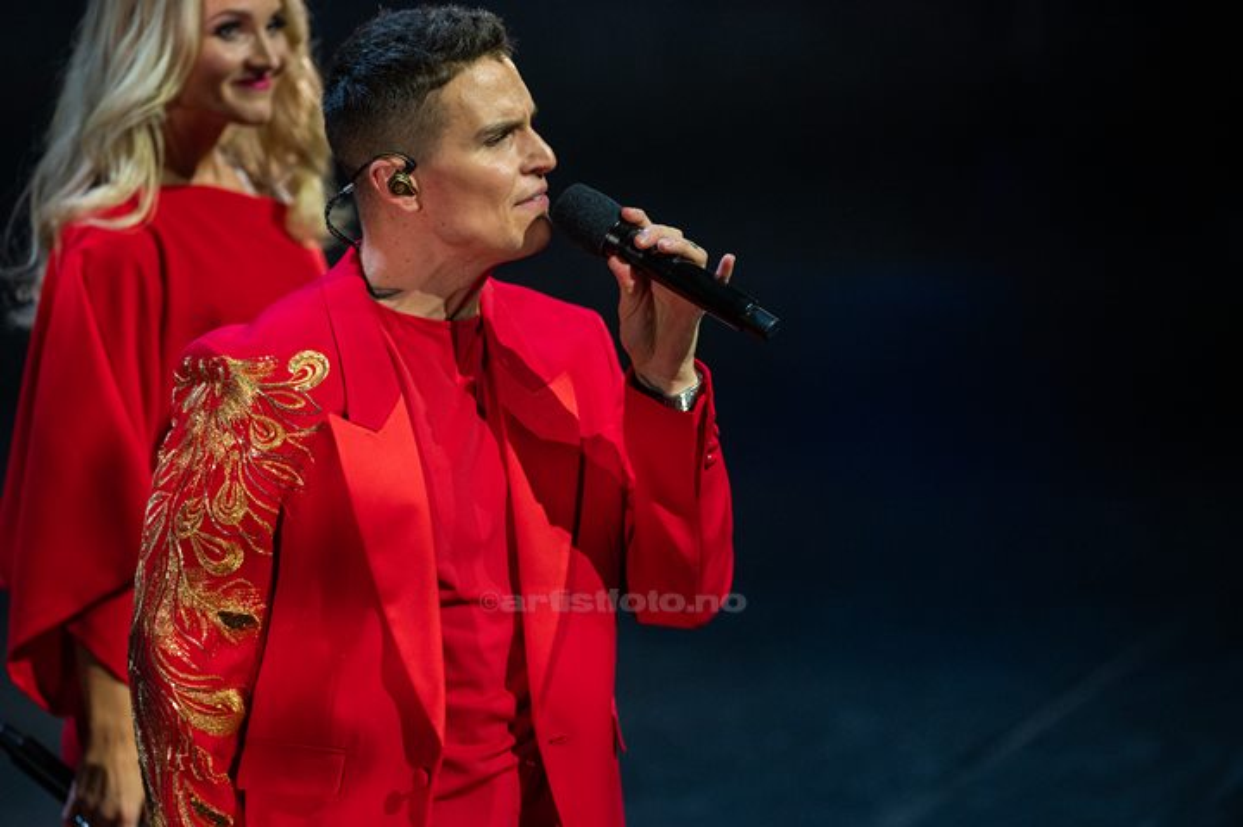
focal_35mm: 300
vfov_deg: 4.6
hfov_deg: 6.9
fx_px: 10351
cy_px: 414
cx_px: 622
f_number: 2.8
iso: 2000
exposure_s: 1/800
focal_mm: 300
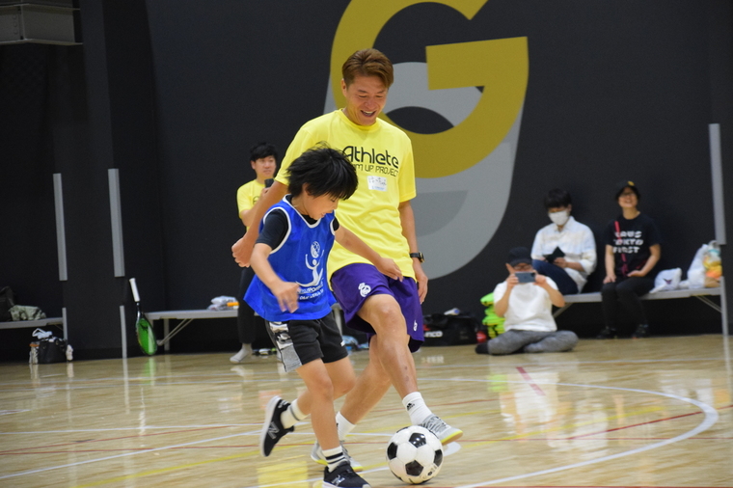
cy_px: 244
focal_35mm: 138
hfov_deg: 14.9
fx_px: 2808
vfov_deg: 9.9
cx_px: 366
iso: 3200
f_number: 5.6
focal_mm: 92
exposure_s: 1/250
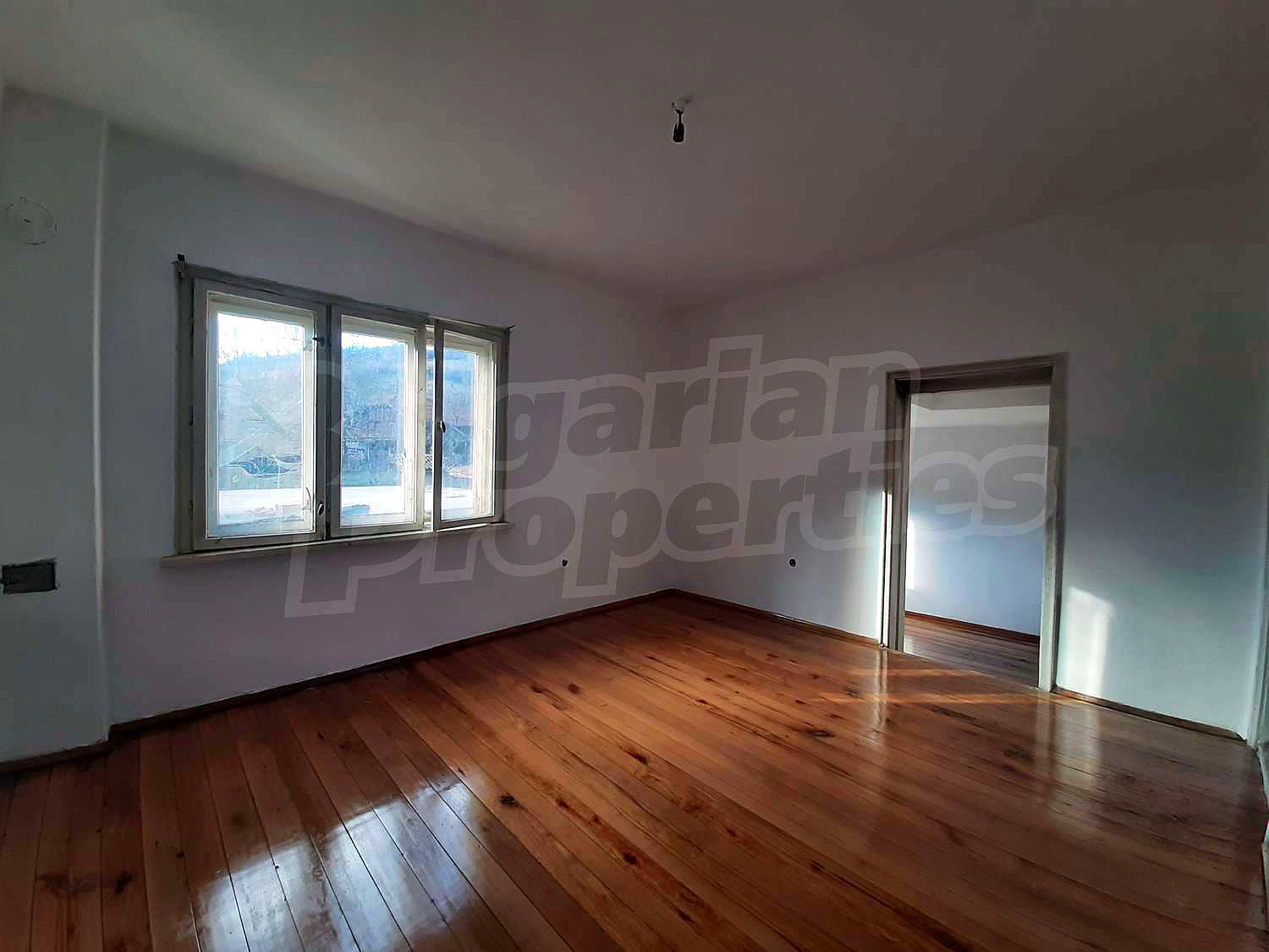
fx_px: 477
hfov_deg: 106.2
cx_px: 634
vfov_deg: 89.9
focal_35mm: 13
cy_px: 476
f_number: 2.2
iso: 50
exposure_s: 1/50
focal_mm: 1.42
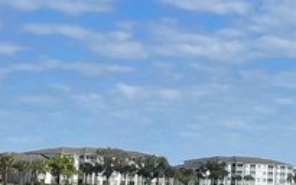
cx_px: 703
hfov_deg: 12.2
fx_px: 1113
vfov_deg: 9.5
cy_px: 163
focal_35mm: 138
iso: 32
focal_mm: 4.2
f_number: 1.6
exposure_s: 1/6494
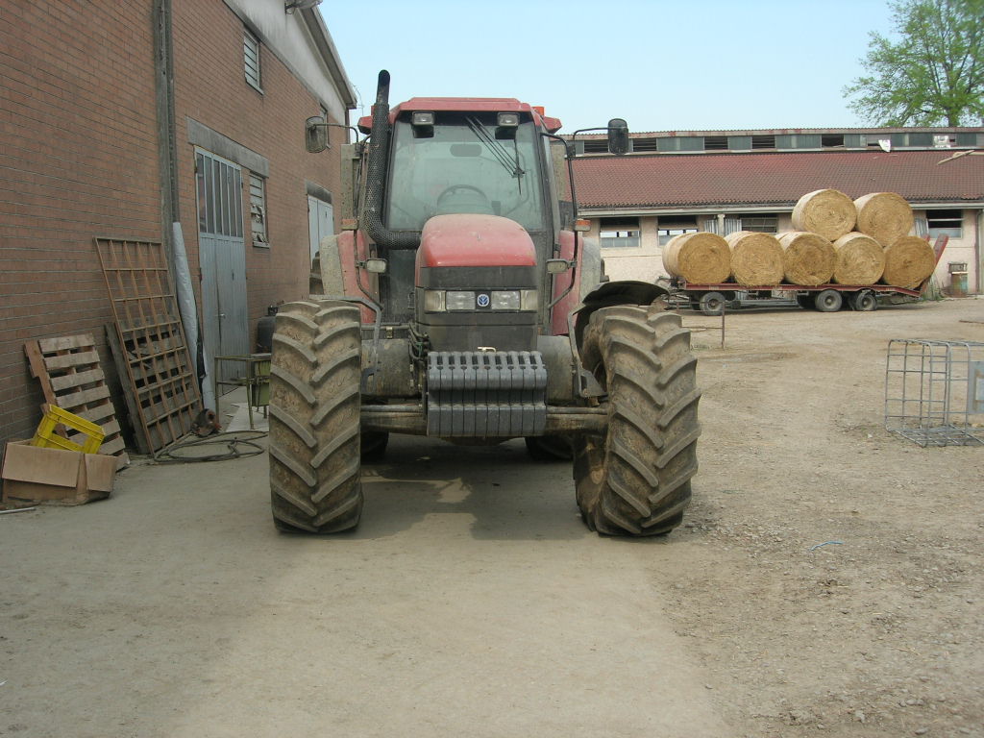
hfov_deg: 49.0
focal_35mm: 38
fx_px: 1080
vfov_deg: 37.7
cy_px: 369
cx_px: 492
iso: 64
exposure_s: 1/307
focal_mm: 7.8
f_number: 4.8
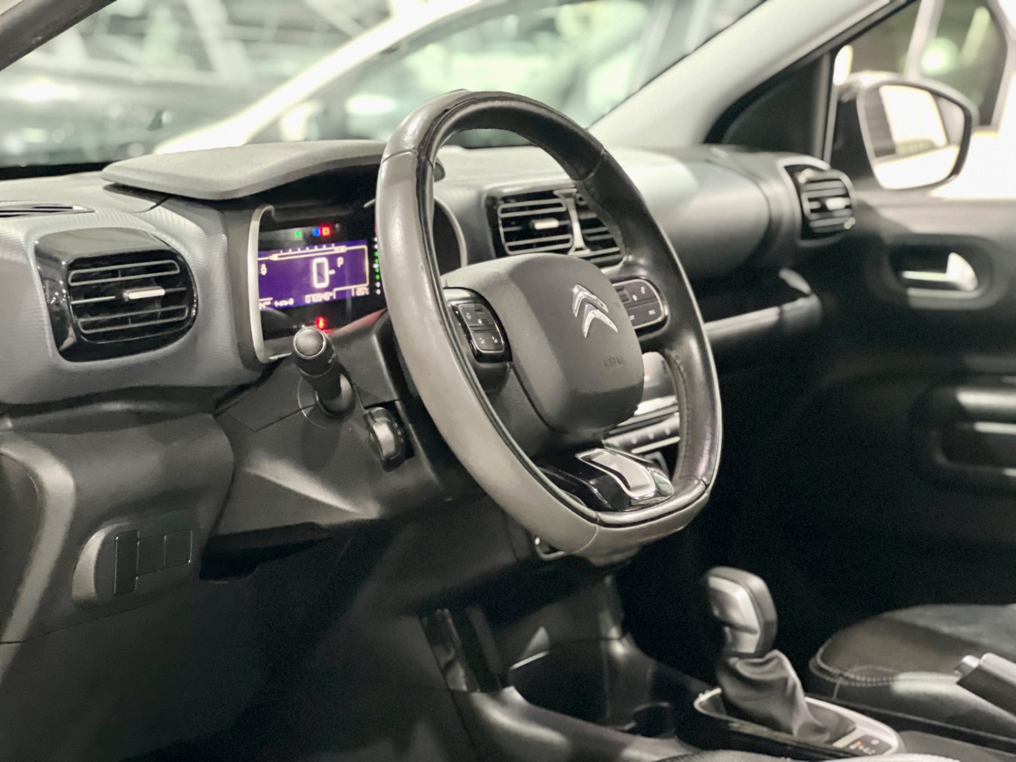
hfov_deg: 25.3
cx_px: 508
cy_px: 381
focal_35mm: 77
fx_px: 2260
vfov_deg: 19.1
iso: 2000
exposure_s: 1/15
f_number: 2.8
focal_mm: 9
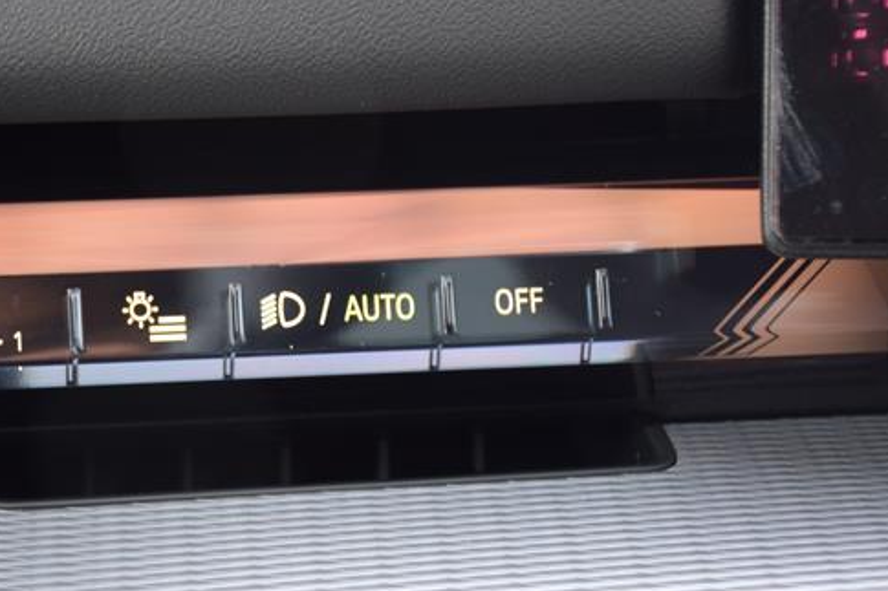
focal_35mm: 104
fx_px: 2564
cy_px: 277
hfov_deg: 19.5
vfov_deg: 13.2
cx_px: 198
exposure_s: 1/60
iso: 400
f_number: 4.5
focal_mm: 42
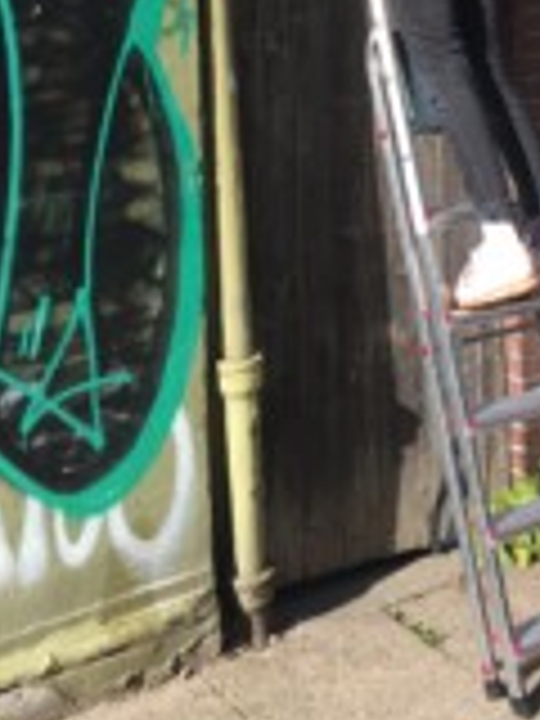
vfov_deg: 28.6
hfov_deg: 22.7
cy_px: 25
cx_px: 407
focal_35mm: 64
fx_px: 1331
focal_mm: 4.15
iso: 25
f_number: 2.2
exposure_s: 1/668
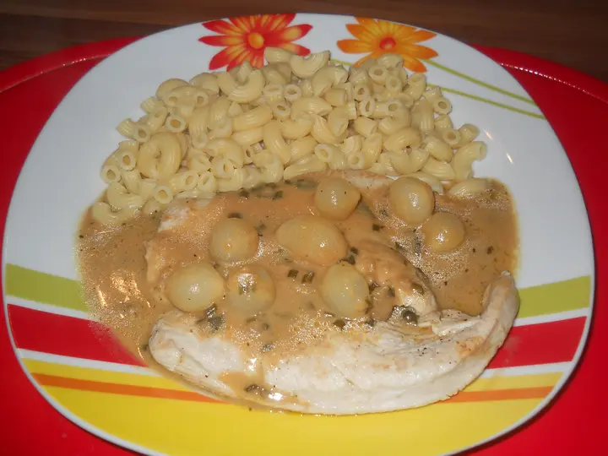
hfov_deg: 45.8
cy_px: 228
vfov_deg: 35.1
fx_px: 720
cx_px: 304
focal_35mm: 41
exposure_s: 1/30
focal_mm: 6.72
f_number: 5.5
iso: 80
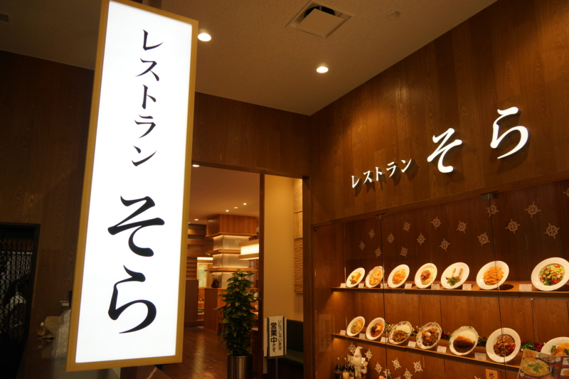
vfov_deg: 47.9
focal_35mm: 27
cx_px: 284
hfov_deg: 67.4
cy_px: 190
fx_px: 427
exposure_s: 1/60
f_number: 4
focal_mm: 18
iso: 100
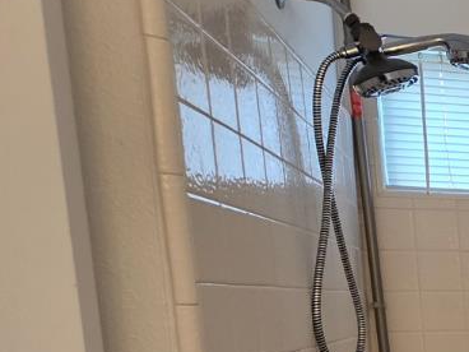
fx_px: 718
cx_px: 783
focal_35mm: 53
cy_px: 414
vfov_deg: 25.0
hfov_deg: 23.9
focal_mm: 2.2
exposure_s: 1/120
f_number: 1.9
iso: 200
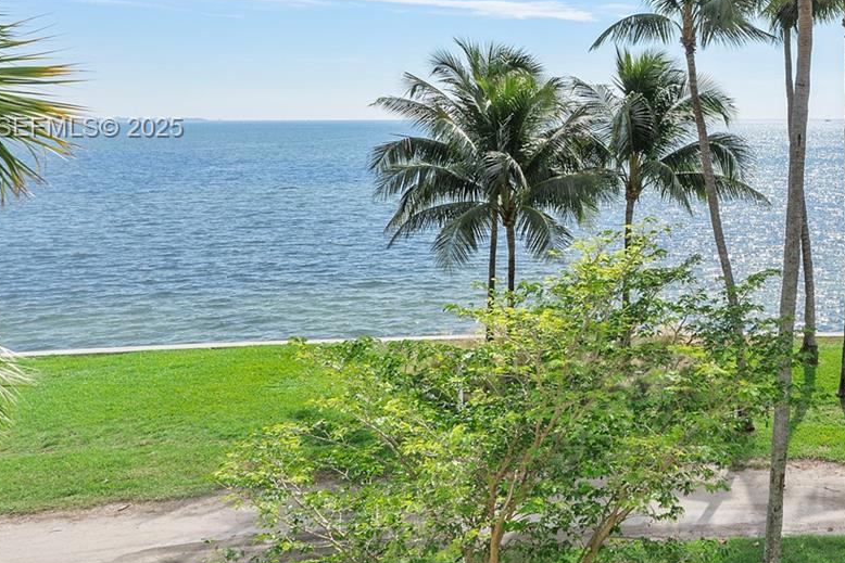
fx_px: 905
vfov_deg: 33.8
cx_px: 714
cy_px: 129
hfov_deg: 46.5
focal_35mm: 39
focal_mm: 12.5
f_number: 11
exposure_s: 1/400
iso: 100
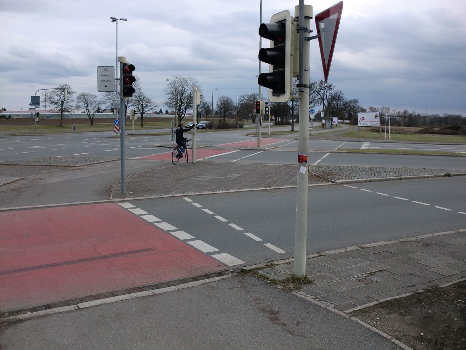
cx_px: 233
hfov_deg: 52.6
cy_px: 175
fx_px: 471
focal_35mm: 35
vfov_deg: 40.7
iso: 64
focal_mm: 6.3
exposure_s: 1/500
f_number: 3.1
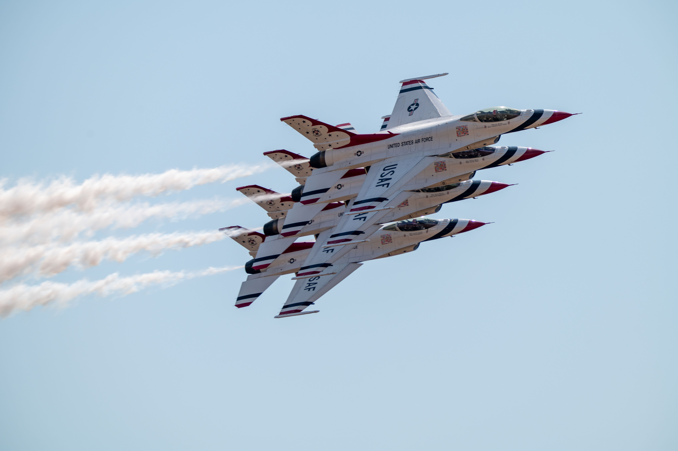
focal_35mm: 330
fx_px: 6211
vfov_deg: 4.2
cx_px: 339
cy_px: 226
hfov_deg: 6.2
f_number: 6.3
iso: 200
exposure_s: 1/1250
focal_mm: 330
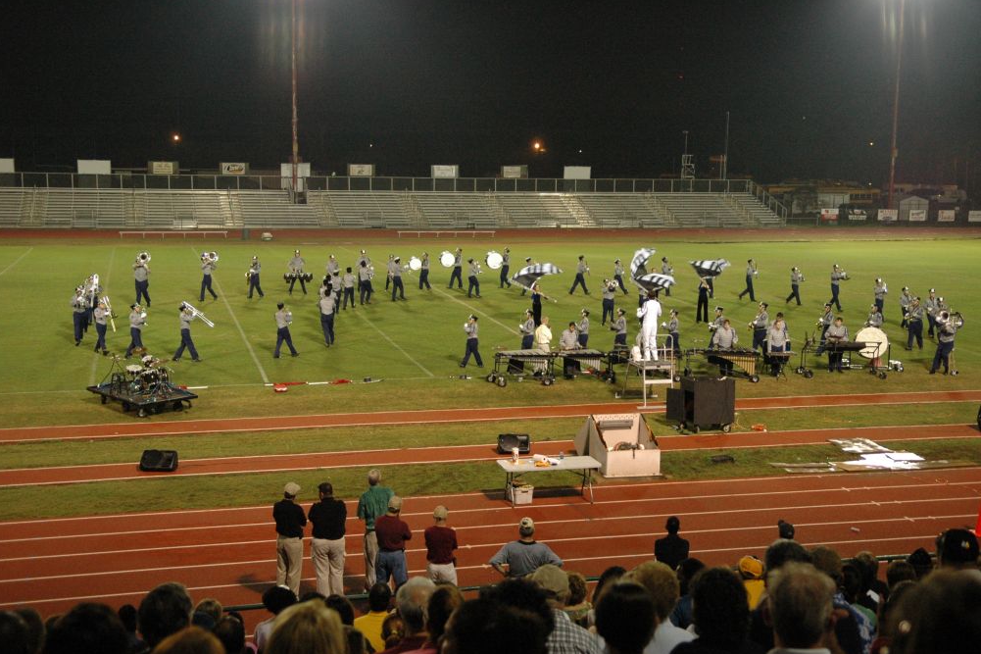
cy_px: 324
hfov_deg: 41.5
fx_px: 1294
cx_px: 496
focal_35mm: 48
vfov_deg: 28.3
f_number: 2.8
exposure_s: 1/60
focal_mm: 31
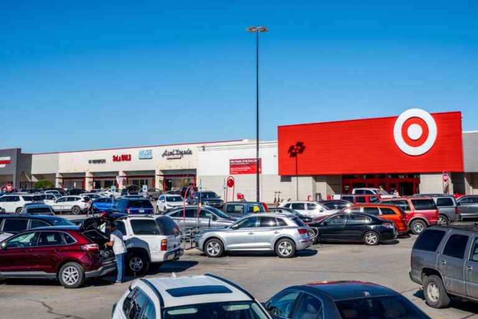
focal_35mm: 44
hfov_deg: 44.5
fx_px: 584
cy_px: 160
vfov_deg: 30.5
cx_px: 239
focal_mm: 44
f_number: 11
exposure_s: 1/400
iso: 100
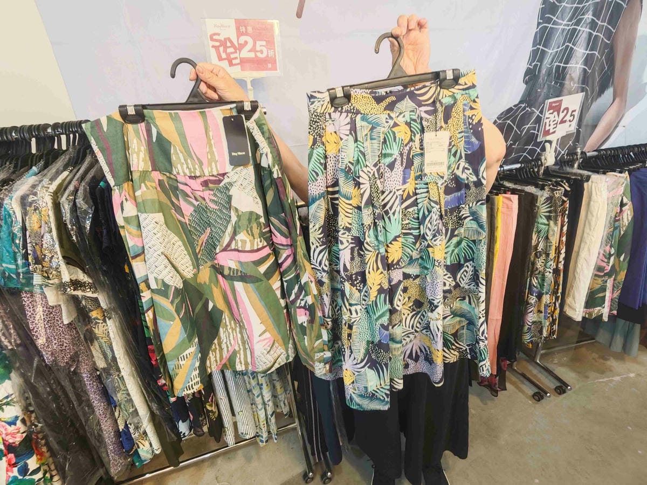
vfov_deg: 74.7
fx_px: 318
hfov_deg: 91.0
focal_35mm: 17
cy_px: 242
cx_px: 324
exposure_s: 1/30
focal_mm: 2.03
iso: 200
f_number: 1.8
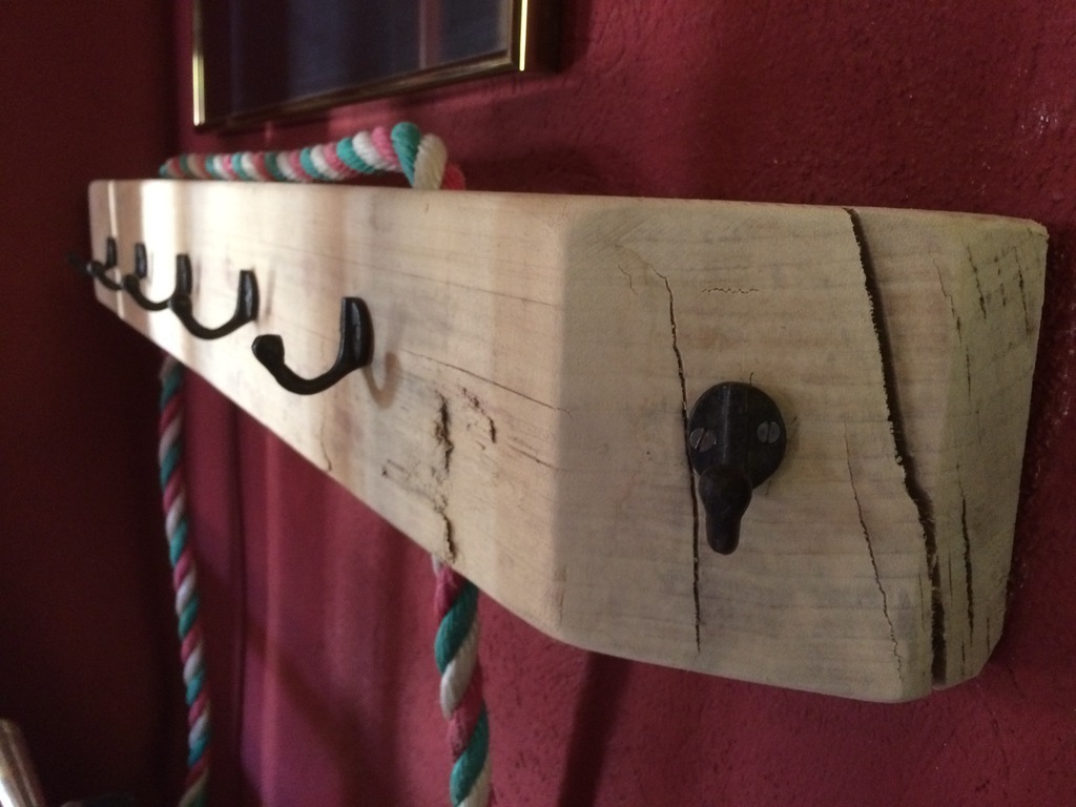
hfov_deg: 61.7
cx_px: 538
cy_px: 404
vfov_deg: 48.2
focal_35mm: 29
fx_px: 901
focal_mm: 4.15
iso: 320
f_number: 2.2
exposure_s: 1/33
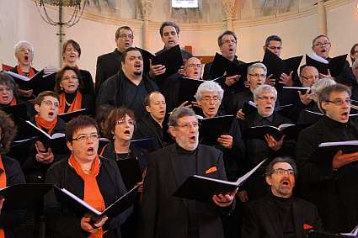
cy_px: 119
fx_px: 403
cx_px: 179
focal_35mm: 40
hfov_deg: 47.9
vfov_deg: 33.0
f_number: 4
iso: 1600
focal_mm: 27
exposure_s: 1/13
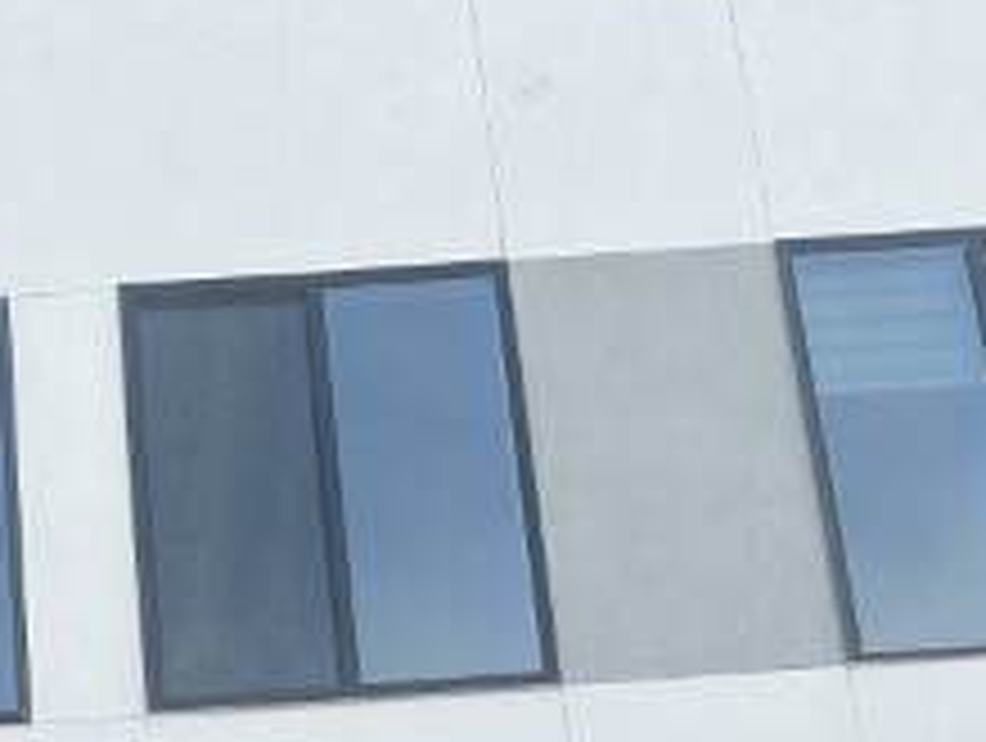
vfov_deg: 19.1
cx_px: 90
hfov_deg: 26.7
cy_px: 1030
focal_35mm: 70
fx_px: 1997
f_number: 1.78
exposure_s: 1/1664
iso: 80
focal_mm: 6.86
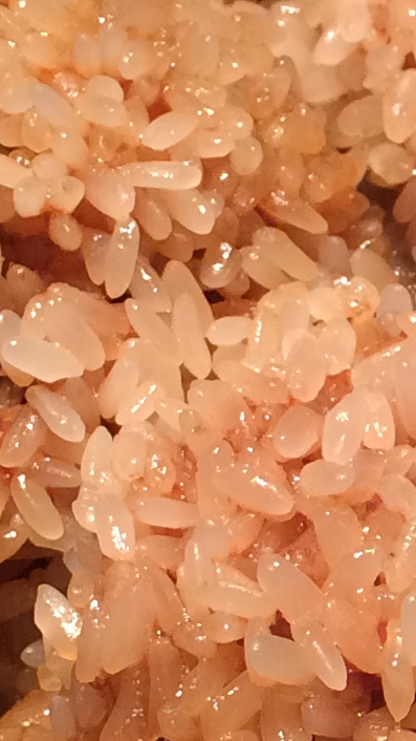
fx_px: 2962
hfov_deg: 7.7
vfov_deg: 14.2
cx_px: 858
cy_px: 598
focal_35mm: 151
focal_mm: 4.12
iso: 80
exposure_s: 1/30
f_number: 2.2
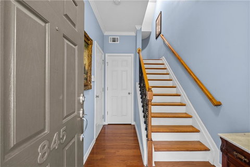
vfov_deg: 77.3
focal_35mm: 15
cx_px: 125
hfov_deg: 100.4
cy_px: 84
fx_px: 104
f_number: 8
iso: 400
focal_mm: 10
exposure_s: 1.5
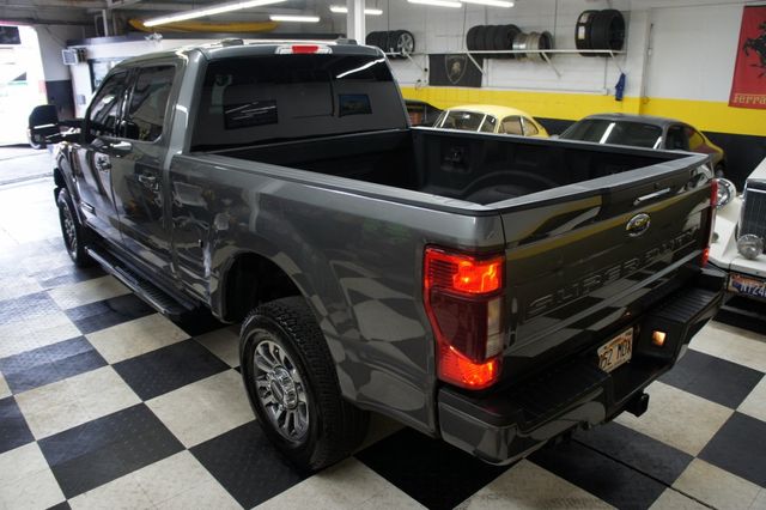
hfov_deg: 67.4
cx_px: 383
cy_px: 255
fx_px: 574
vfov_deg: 47.9
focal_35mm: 27
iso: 250
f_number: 3.5
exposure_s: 1/30
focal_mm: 18
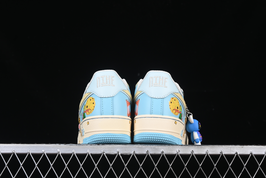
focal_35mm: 75
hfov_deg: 27.0
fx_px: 554
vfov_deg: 18.2
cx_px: 133
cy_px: 89
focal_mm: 50
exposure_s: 1/80
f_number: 8
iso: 160
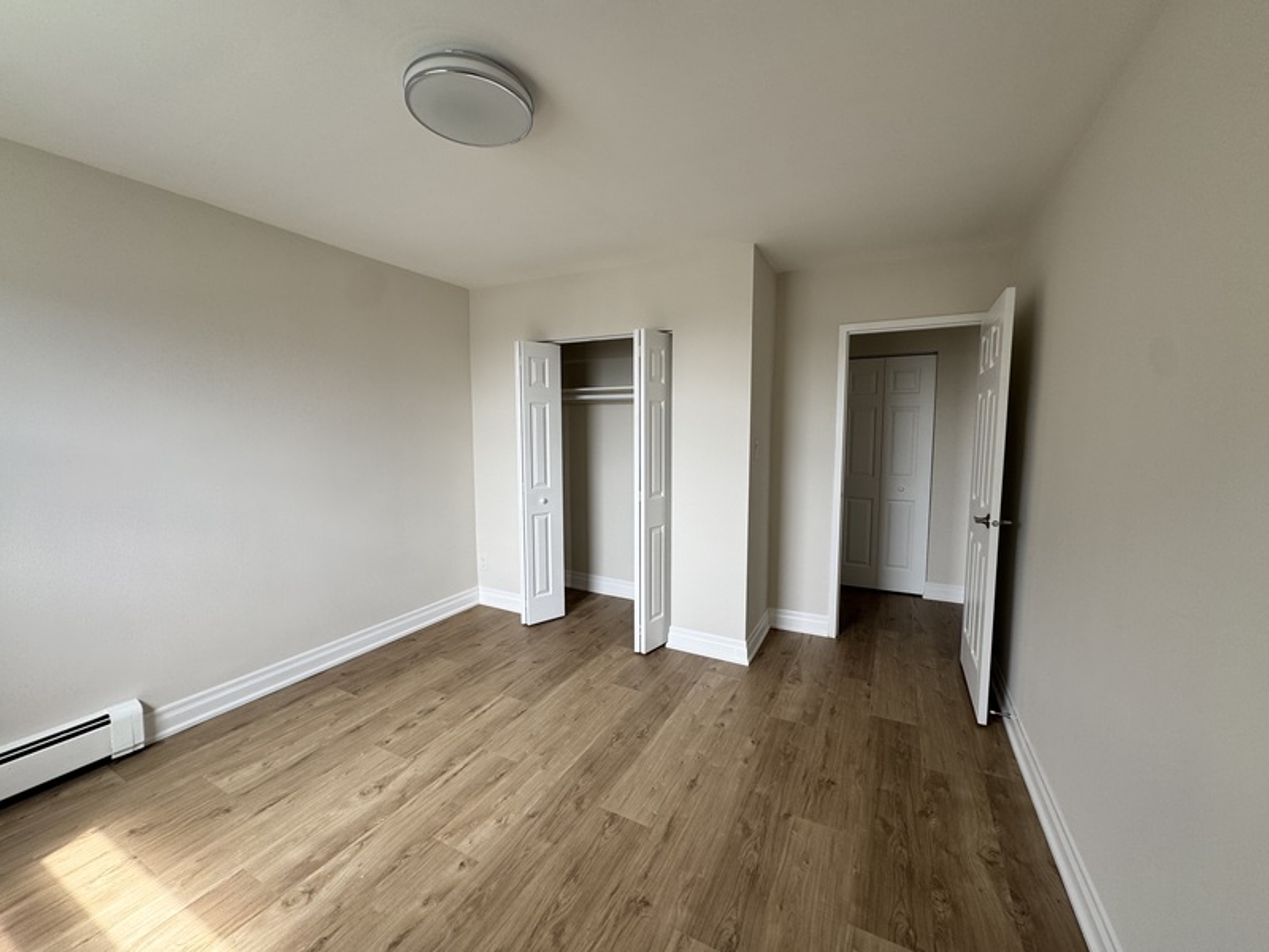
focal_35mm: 14
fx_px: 513
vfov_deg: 85.7
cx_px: 634
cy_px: 476
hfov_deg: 102.1
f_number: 2.2
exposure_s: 1/145
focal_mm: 2.22
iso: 40
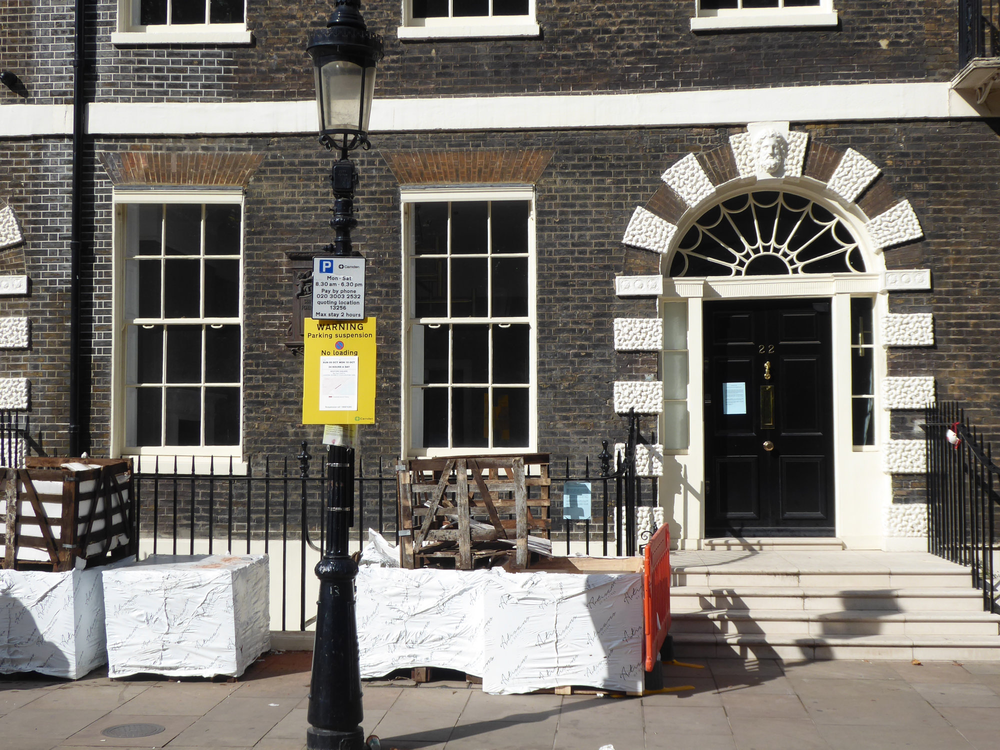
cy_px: 375
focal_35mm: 49
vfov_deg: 29.7
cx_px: 500
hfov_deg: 38.9
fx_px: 1416
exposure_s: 1/1000
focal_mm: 8.4
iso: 80
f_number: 4
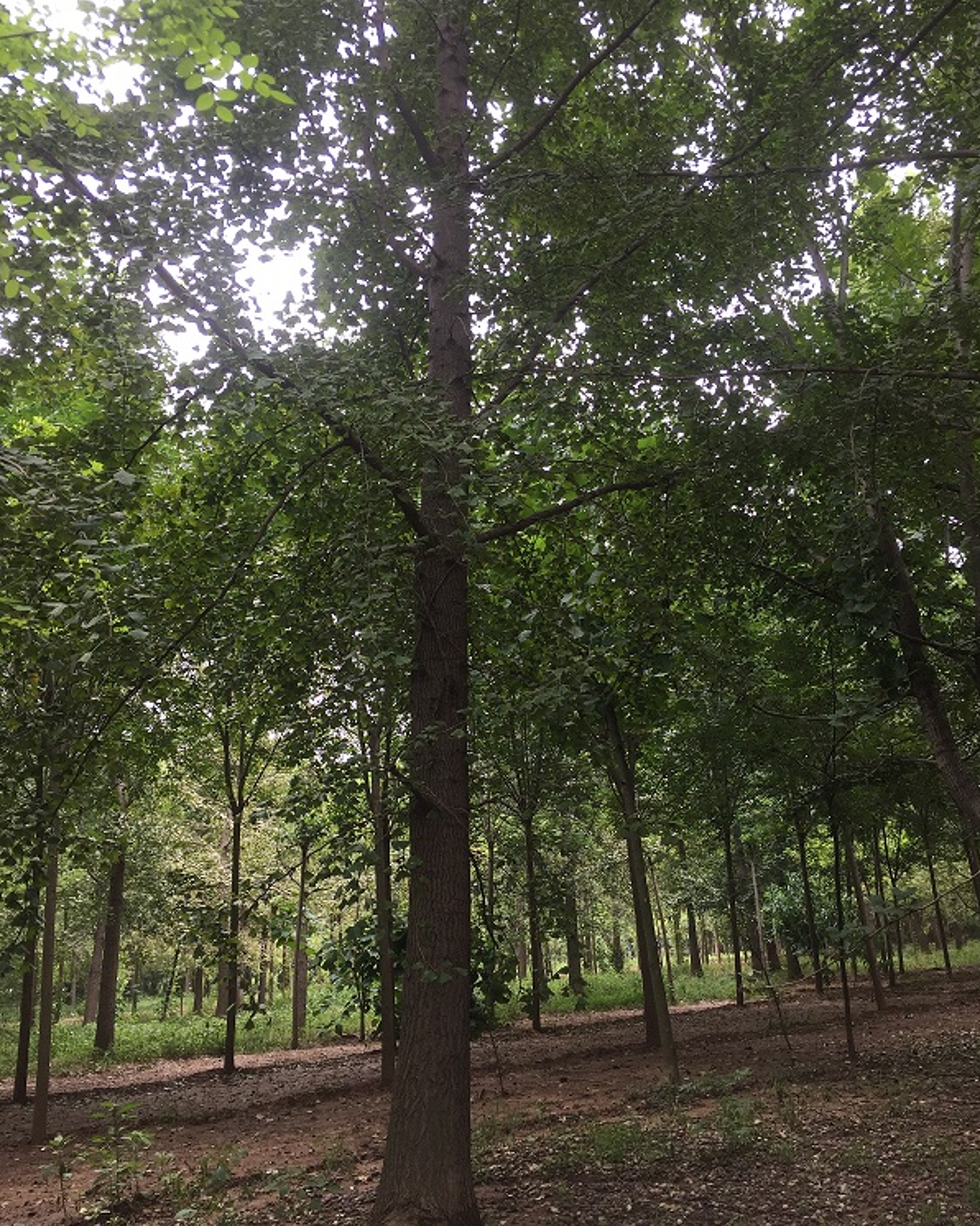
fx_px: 1124
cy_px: 604
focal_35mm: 31
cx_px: 490
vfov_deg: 57.2
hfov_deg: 47.1
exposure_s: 1/208
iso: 32
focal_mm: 4.15
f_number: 2.2
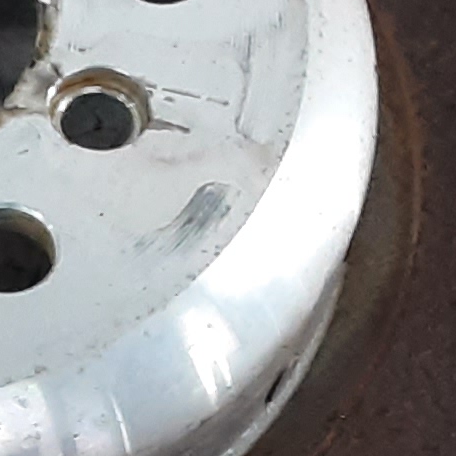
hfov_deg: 10.0
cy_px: 584
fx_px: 2549
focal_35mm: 171
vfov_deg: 10.0
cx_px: -196
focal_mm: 2.91
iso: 160
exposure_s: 1/50
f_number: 1.9
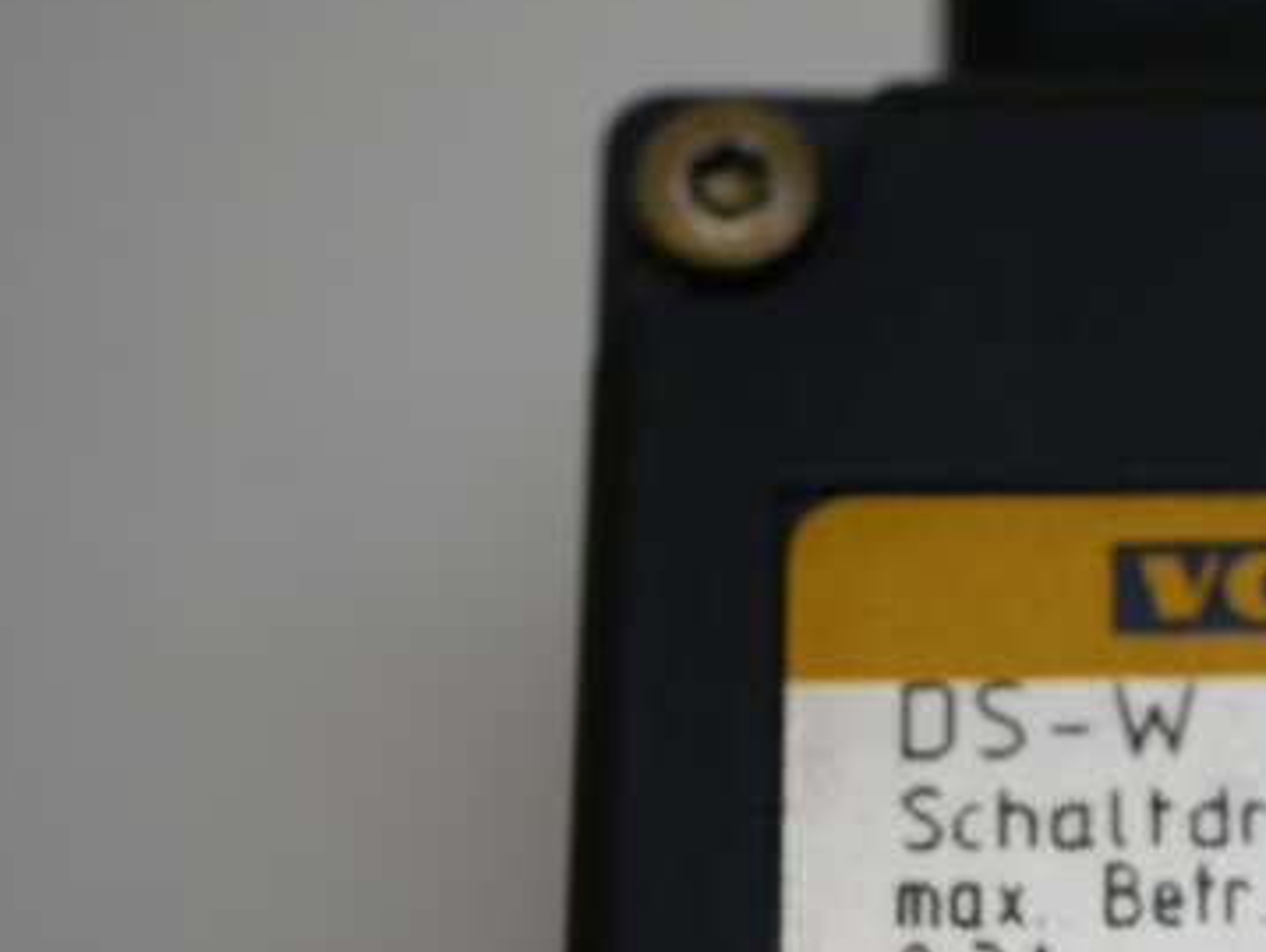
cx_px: 1259
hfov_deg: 14.5
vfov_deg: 11.0
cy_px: 810
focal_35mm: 134
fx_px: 4904
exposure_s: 1/200
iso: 200
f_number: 3.5
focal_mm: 30
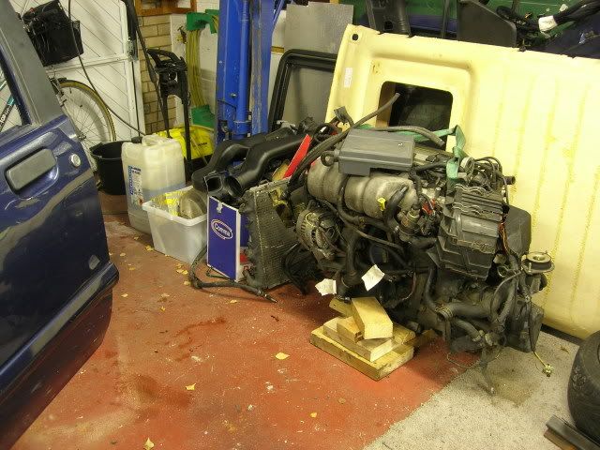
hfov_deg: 49.0
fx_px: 659
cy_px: 225
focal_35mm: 38
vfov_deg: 37.7
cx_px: 300
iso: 72
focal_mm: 7.8
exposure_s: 1/3.9
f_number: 2.8
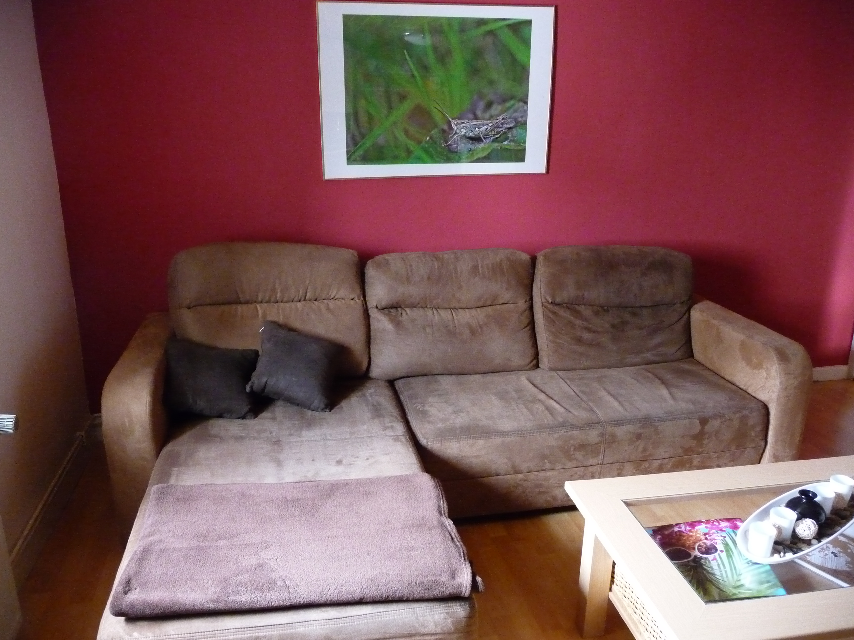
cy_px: 320
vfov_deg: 49.7
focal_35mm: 28
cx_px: 427
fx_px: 691
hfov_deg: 63.4
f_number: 3.3
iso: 800
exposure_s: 1/15
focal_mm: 4.7
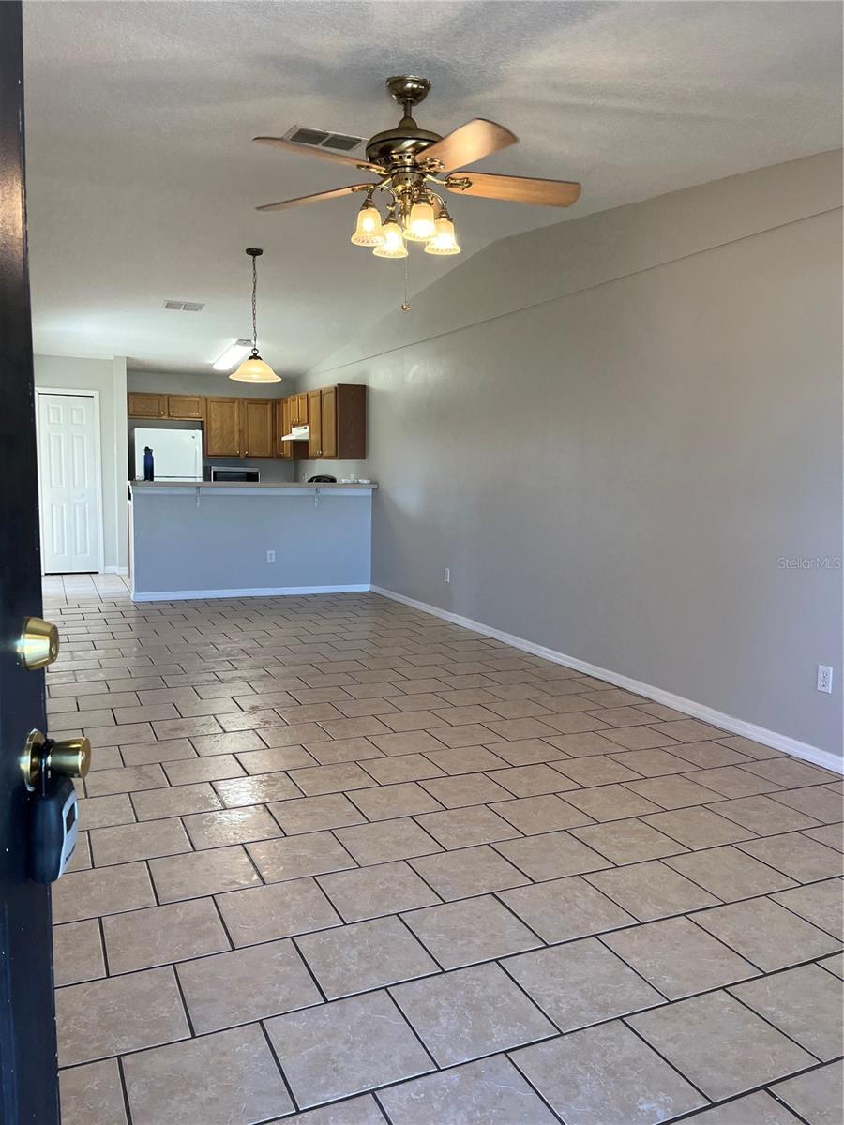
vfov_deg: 67.3
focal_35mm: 26
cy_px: 562
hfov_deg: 53.1
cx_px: 422
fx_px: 845
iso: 80
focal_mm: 5.1
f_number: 1.6
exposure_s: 1/120
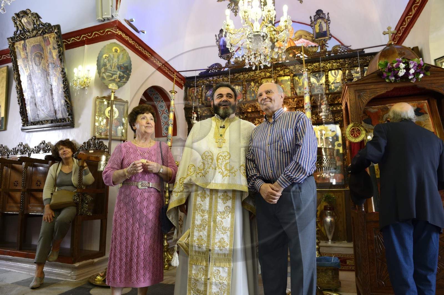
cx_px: 222
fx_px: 296
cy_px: 148
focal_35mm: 24
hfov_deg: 73.8
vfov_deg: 53.1
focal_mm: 24
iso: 1600
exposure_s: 1/60
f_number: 5
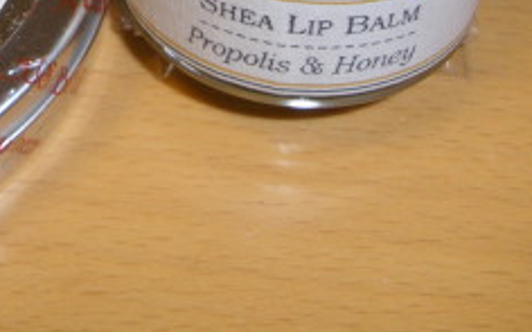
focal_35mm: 81
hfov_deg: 24.5
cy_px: -58
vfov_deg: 15.5
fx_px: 1173
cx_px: 16
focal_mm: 6.3
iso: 160
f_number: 5.6
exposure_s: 1/30
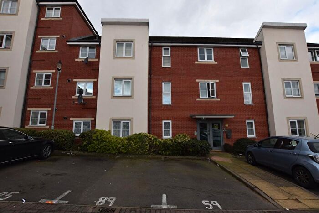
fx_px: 133
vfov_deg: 77.4
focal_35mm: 15
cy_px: 106
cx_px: 160
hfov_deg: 100.4
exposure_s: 1/200
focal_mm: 10
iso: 100
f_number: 6.3
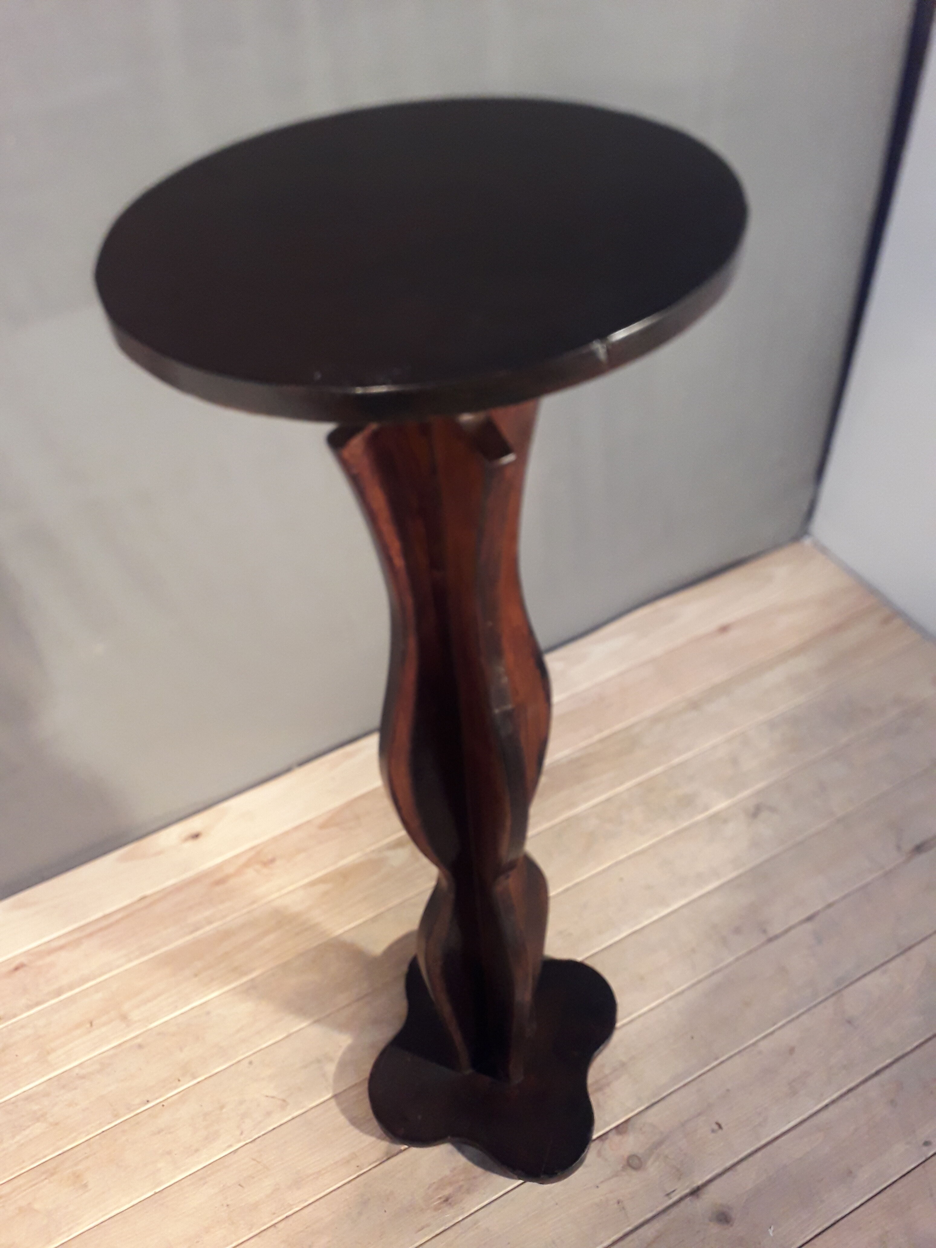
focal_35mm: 27
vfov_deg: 65.3
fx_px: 973
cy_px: 624
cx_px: 468
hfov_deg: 51.4
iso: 160
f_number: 1.9
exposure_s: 1/25
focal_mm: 3.6
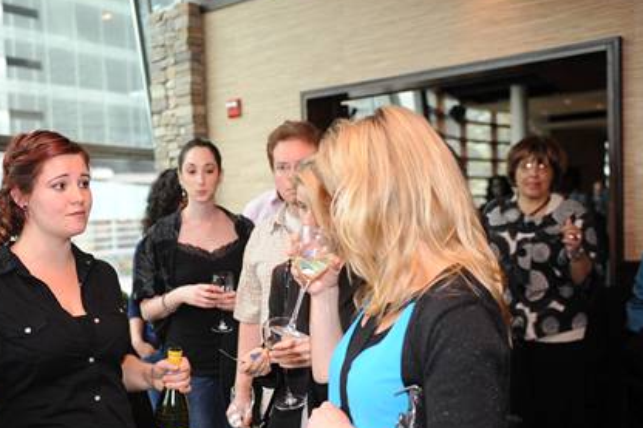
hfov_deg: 43.5
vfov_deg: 29.7
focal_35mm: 45
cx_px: 280
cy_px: 261
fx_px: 803
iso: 1000
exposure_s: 1/160
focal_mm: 34
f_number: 2.8
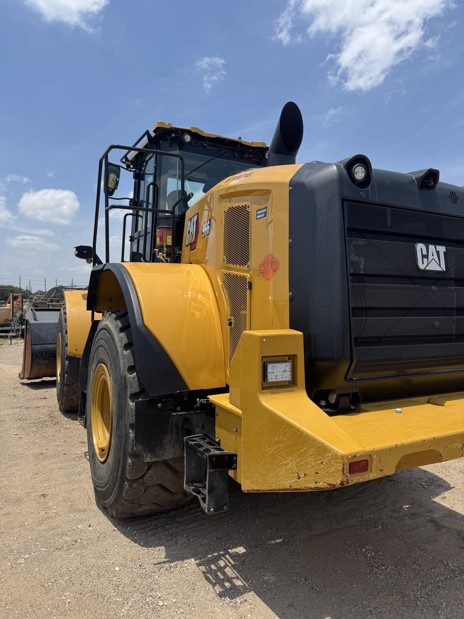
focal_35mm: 24
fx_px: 429
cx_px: 232
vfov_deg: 71.6
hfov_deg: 56.8
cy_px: 310
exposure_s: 1/4950
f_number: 1.78
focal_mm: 6.76
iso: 80
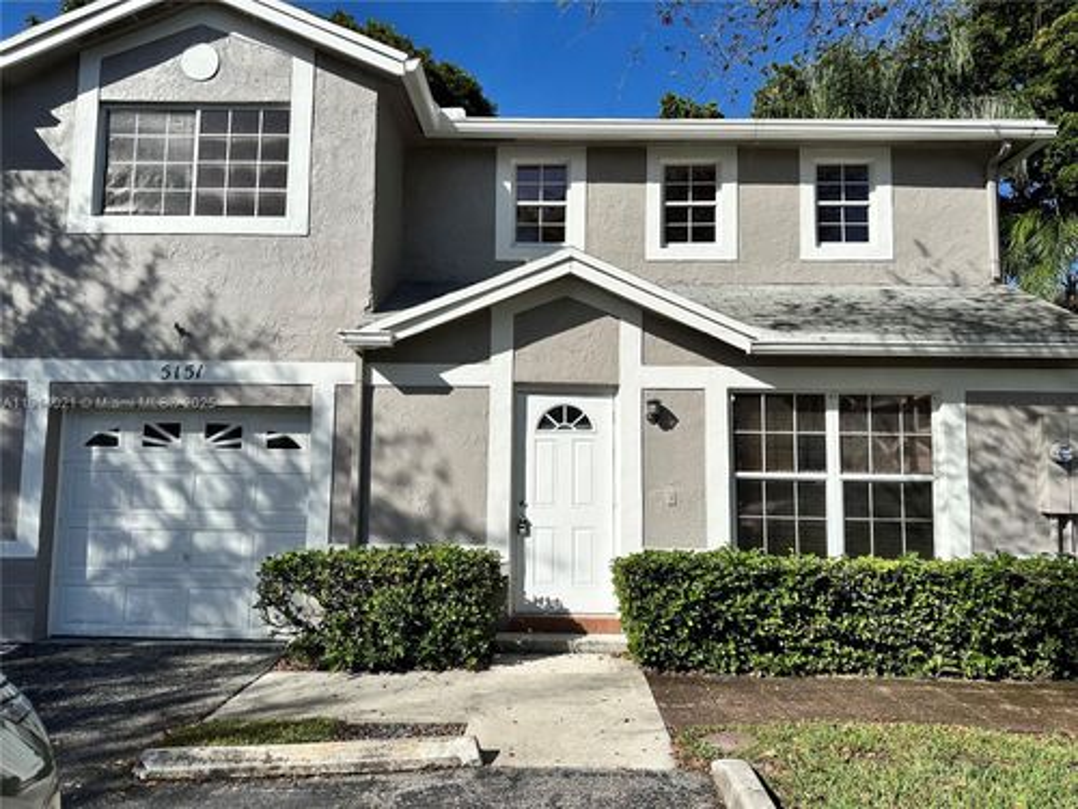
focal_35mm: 24
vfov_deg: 56.8
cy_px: 404
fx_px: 747
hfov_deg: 71.6
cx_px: 539
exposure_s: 1/7576
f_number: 1.78
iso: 80
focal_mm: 6.86
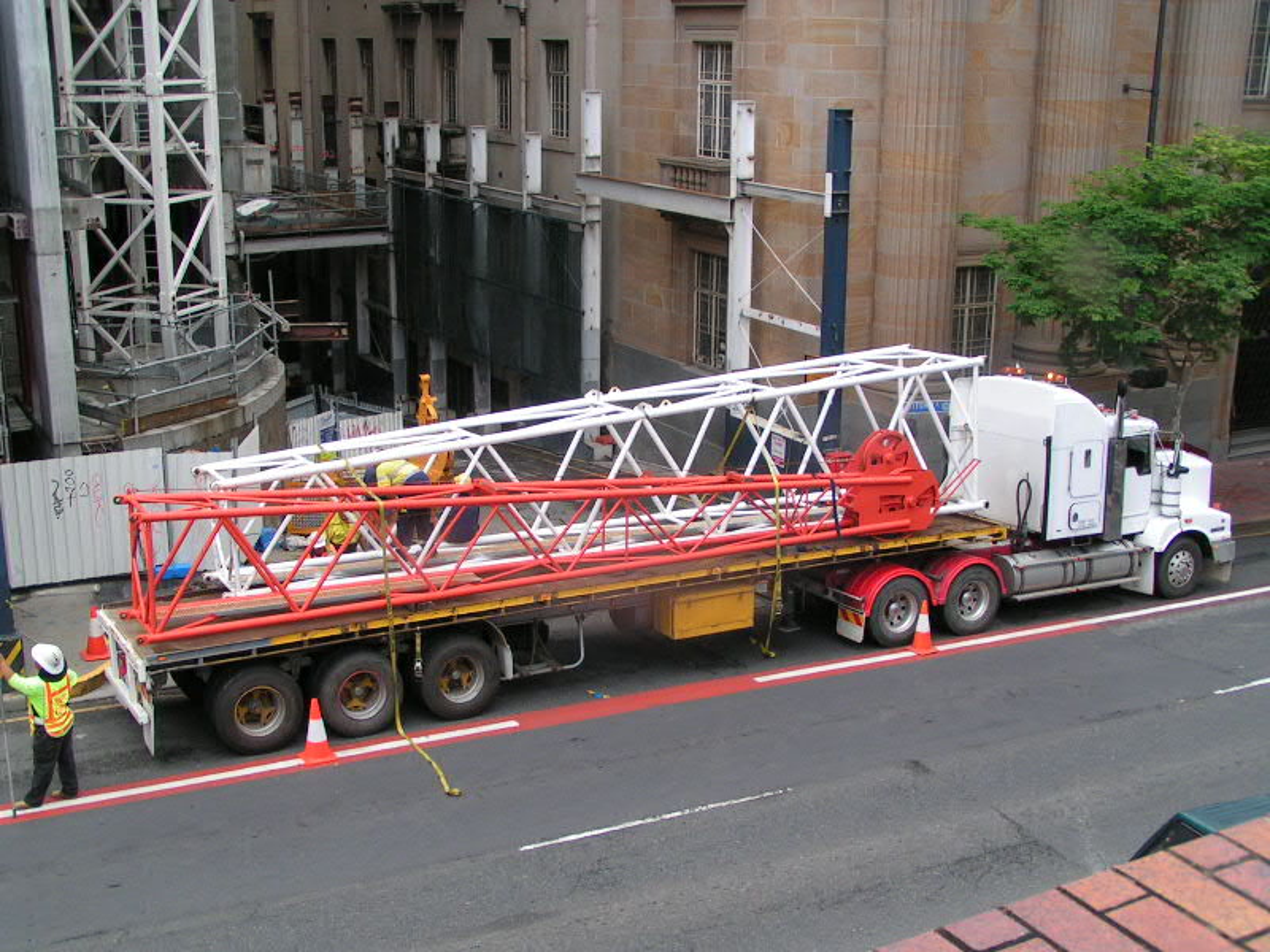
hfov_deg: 43.9
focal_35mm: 43
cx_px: 635
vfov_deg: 33.6
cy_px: 476
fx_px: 1578
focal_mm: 6.6
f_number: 5.6
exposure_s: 1/125
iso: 50
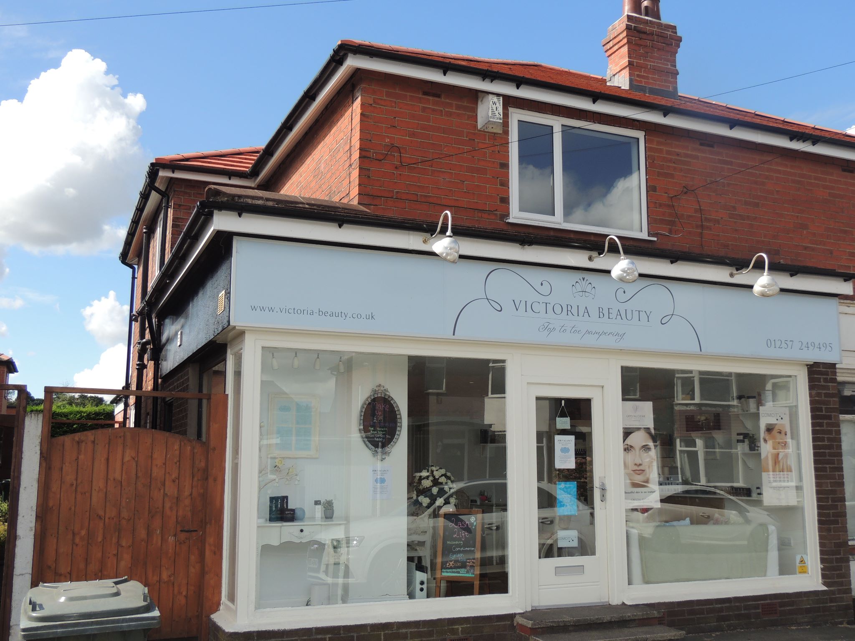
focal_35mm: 35
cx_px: 428
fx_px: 864
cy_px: 320
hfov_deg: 52.6
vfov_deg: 40.7
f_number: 3.3
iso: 100
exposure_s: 1/800
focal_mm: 6.2
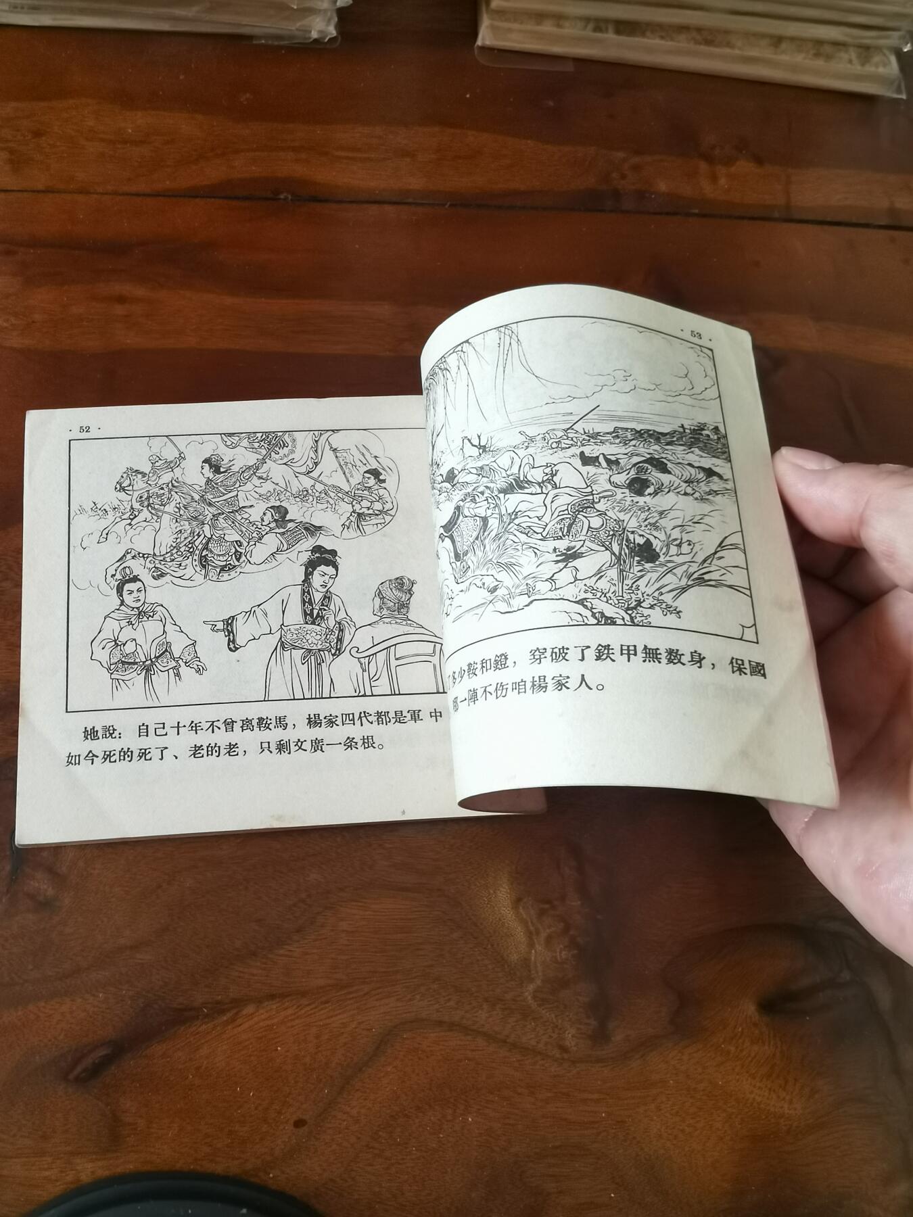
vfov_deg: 65.3
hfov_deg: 51.4
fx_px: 950
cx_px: 456
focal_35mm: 27
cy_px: 608
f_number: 2.2
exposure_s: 1/50
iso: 160
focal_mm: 2.26
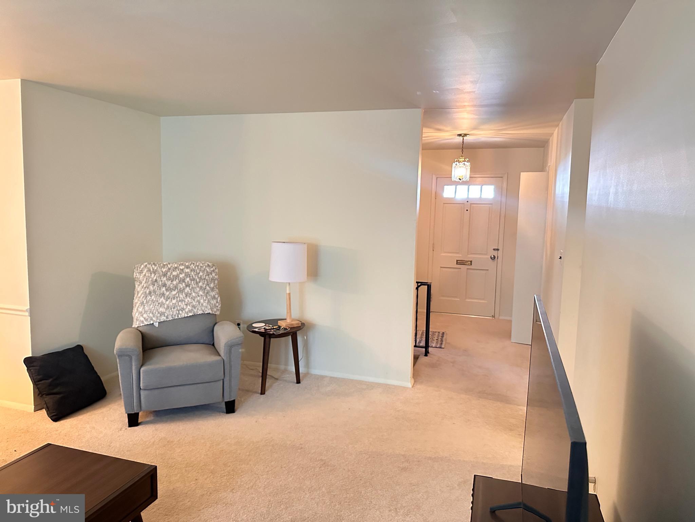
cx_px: 348
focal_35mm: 24
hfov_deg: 71.6
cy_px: 261
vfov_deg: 56.8
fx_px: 482
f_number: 1.78
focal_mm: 6.86
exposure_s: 1/40
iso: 800
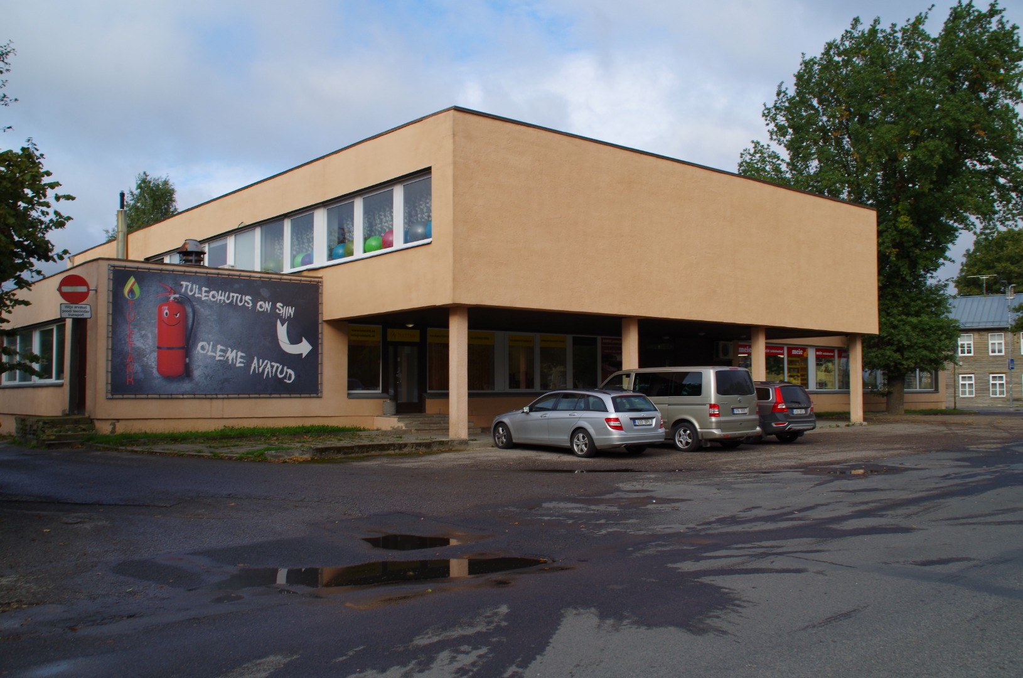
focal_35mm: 36
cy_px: 339
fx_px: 1021
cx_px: 512
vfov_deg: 36.7
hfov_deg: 53.2
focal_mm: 24
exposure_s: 1/125
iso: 160
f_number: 11
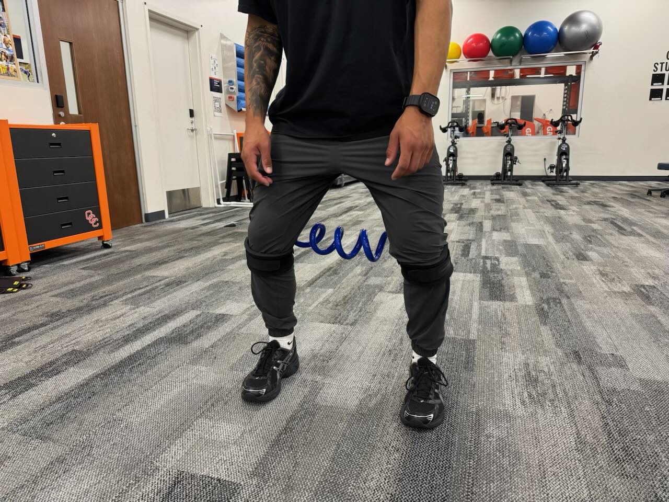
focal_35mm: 24
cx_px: 334
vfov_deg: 56.8
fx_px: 464
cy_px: 251
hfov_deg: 71.6
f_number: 1.78
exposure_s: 1/60
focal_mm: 6.76
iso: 160
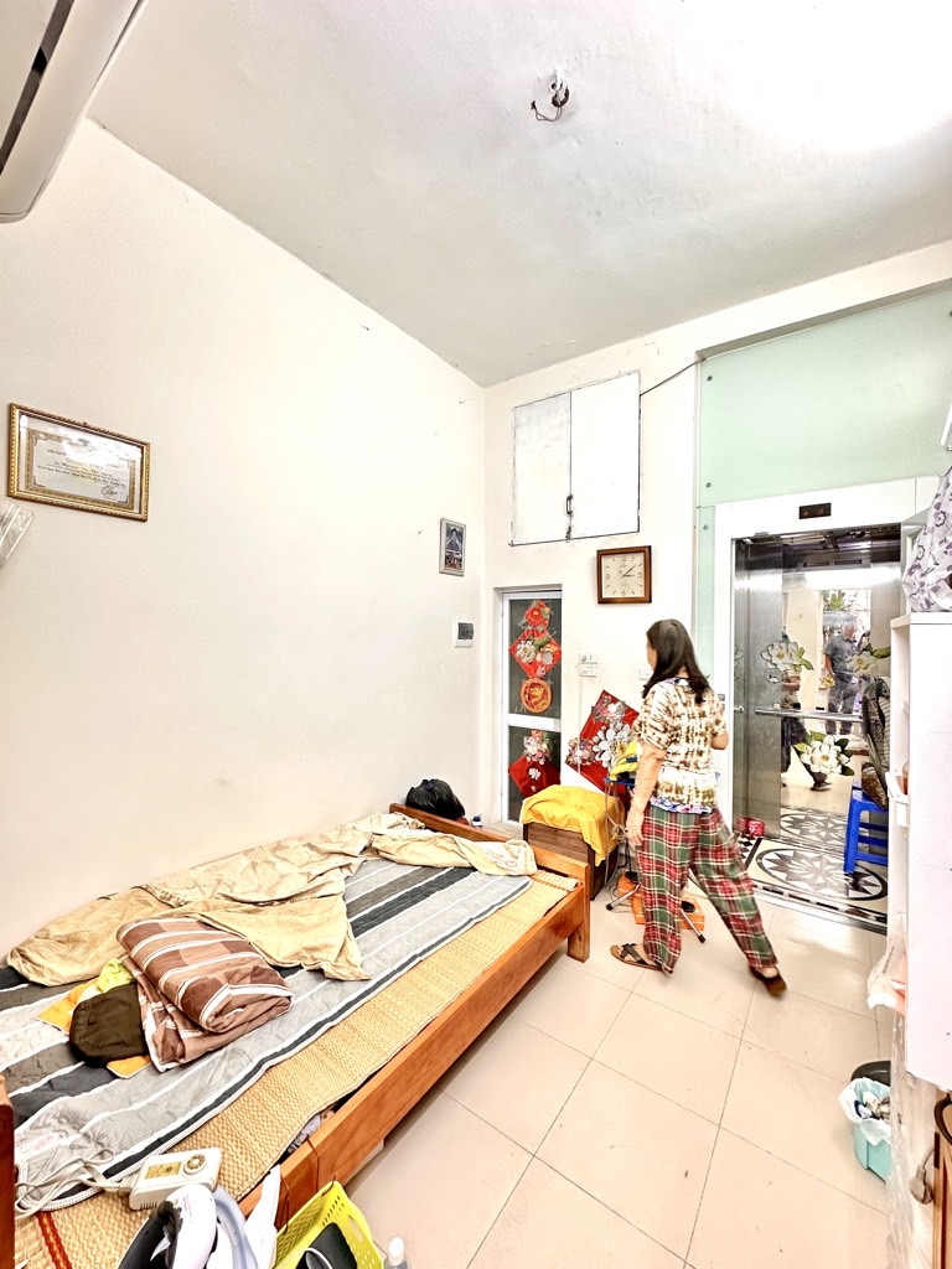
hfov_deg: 85.7
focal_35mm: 14
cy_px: 634
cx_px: 476
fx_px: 513
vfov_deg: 102.1
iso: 200
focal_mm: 2.22
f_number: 2.2
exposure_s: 1/50
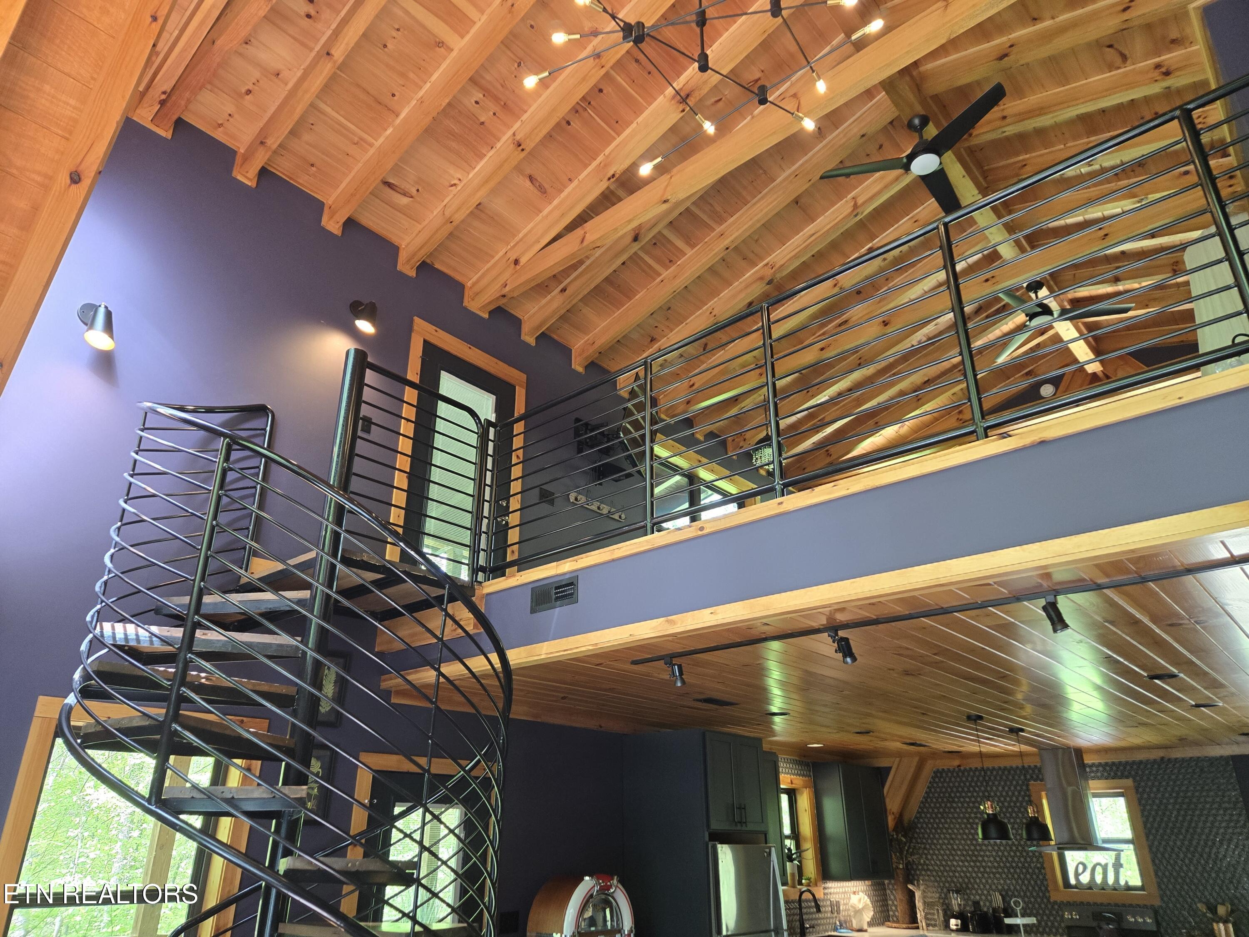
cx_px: 624
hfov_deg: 73.9
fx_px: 830
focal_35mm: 23
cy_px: 468
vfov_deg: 58.9
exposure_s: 1/120
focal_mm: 5.4
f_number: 1.8
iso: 250
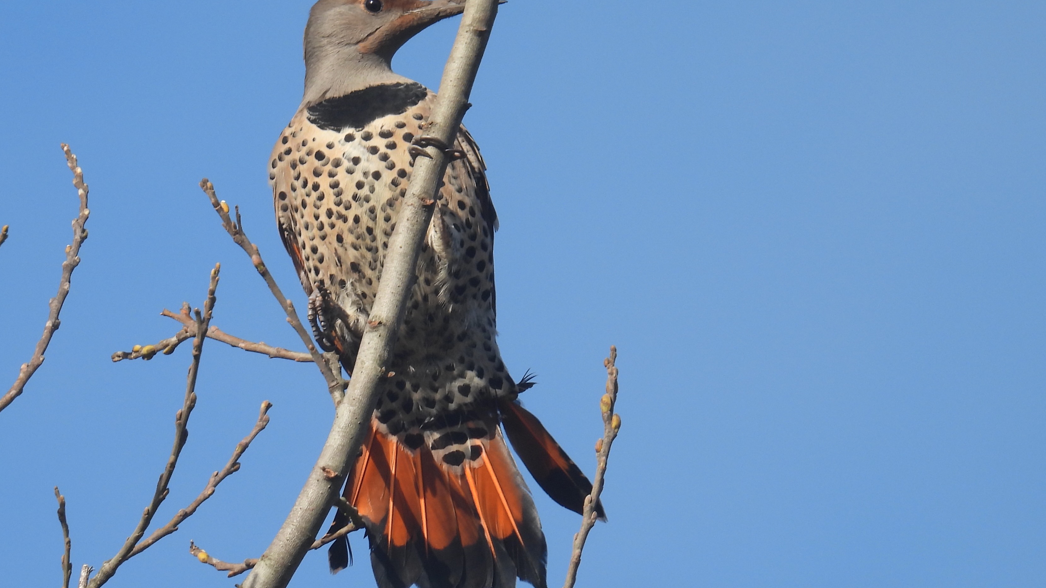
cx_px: 480
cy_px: 318
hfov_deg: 1.4
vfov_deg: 0.8
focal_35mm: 1518
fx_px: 42102
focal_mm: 178
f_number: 5.6
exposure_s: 1/500
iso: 100
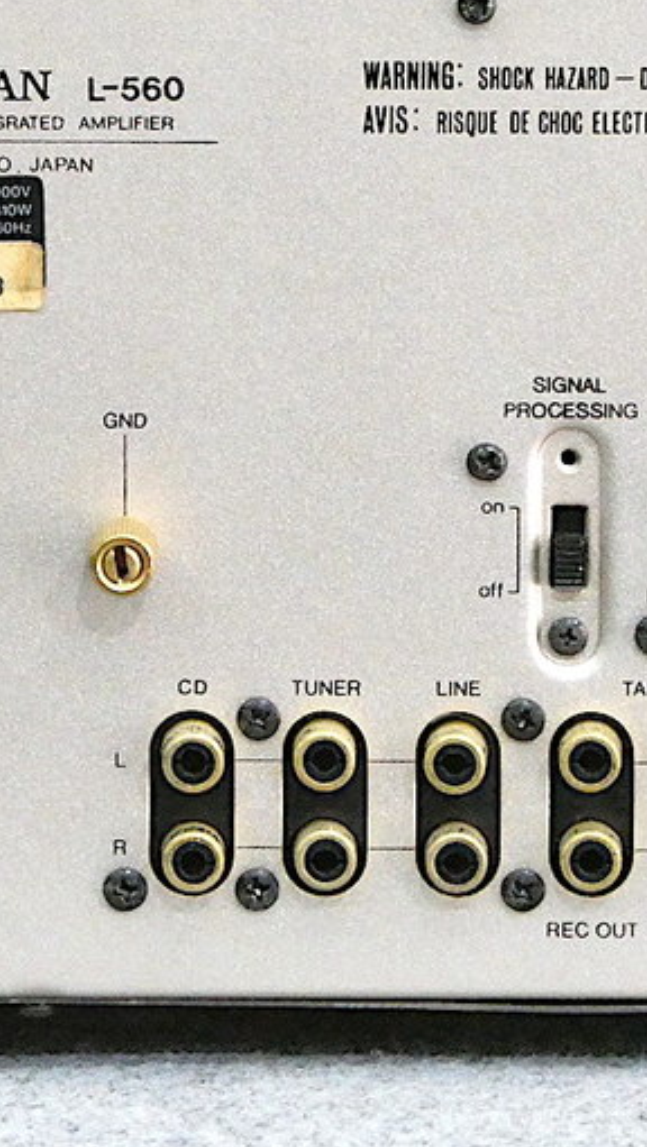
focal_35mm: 577
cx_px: 162
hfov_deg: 2.1
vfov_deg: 3.7
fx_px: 17572
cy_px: 431
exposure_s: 1/60
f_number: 5.7
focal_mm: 50.5
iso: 1600
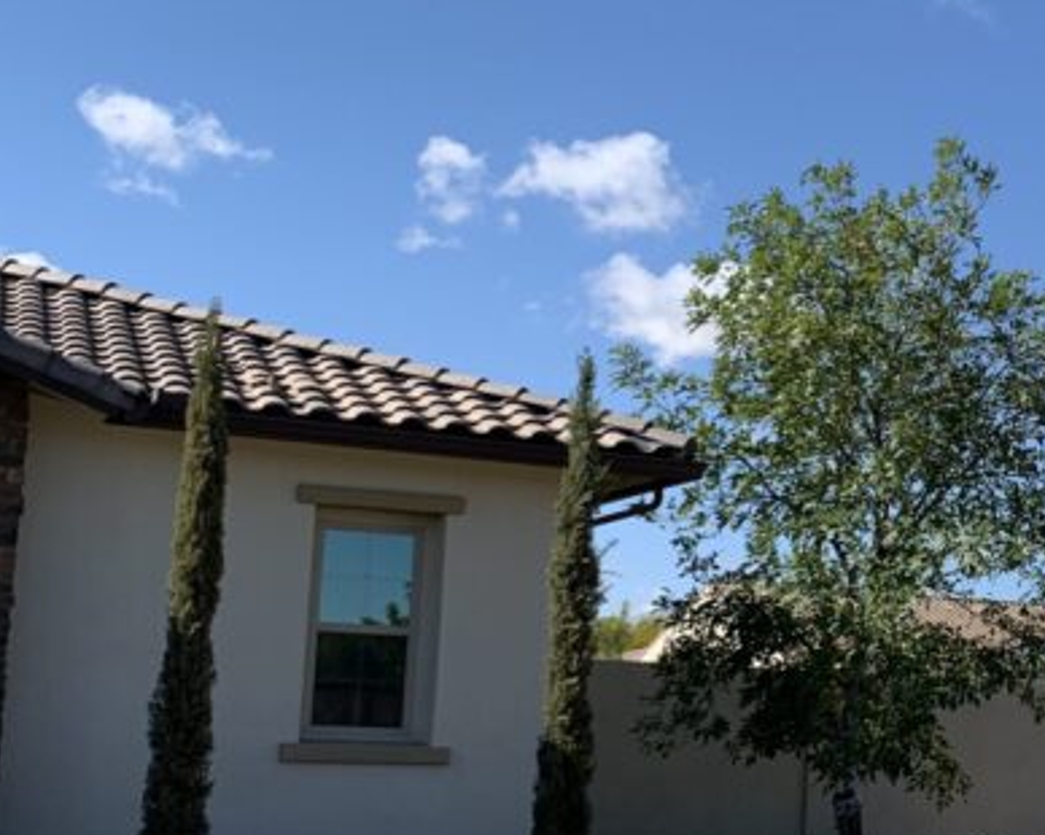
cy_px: 528
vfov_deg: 22.7
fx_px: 2071
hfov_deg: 26.8
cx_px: 1032
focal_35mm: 67
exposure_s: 1/2160
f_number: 1.8
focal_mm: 4.25
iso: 25
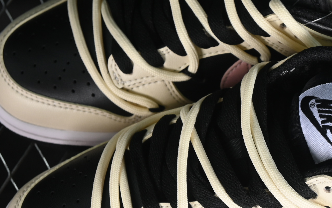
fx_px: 1502
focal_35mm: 166
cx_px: 262
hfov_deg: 12.6
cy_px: 126
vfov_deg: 7.9
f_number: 6.3
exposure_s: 1/60
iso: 160
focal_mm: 50
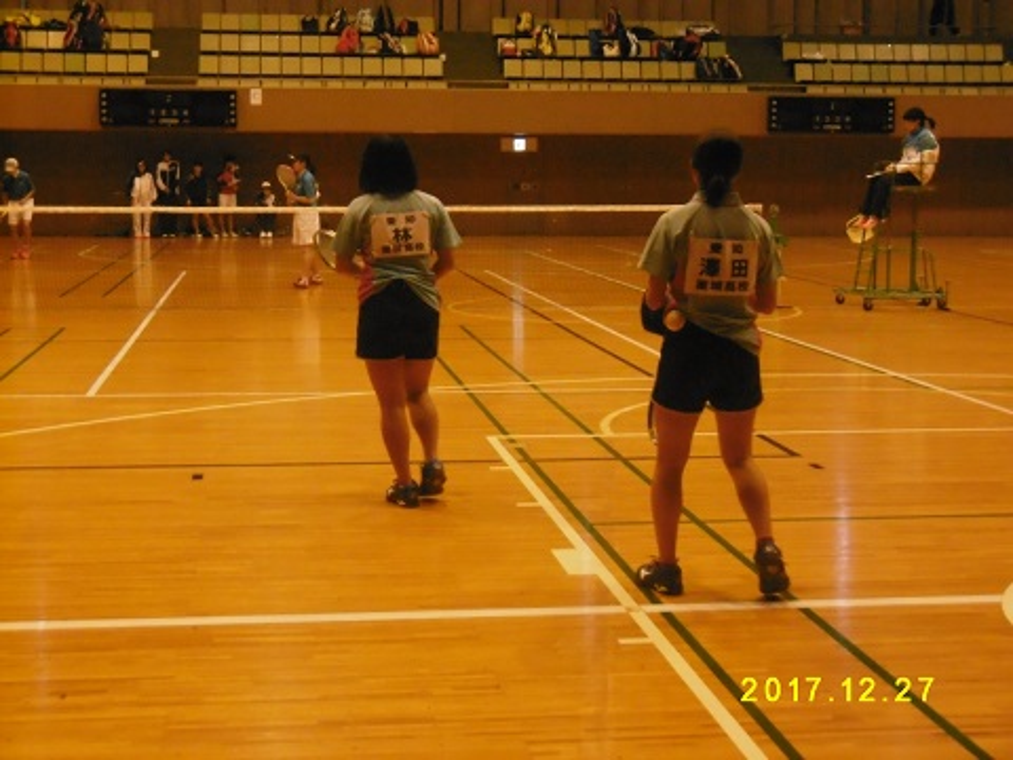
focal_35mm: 59
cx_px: 506
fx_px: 1727
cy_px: 380
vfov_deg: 24.8
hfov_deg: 32.7
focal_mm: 10.5
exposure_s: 1/160
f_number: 4.2
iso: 1600
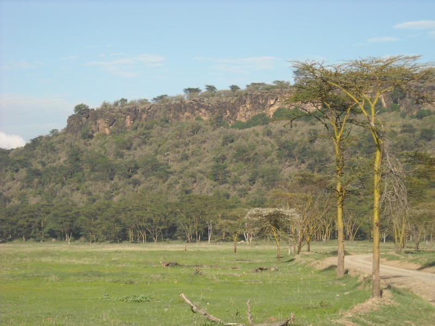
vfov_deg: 14.1
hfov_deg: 18.7
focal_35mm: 105
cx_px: 218
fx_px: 1319
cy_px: 163
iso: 64
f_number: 4.7
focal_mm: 17.1
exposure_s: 1/369
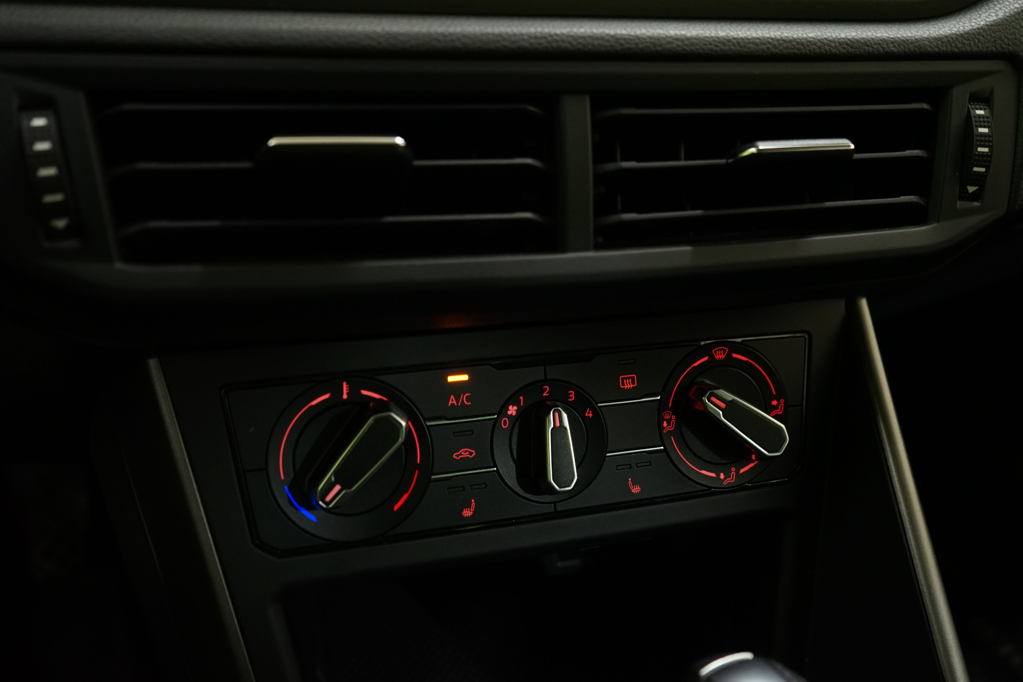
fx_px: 881
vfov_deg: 42.3
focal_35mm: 31
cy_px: 341
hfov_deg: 60.3
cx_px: 512
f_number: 5.6
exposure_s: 1/25
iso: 2000
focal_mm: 31
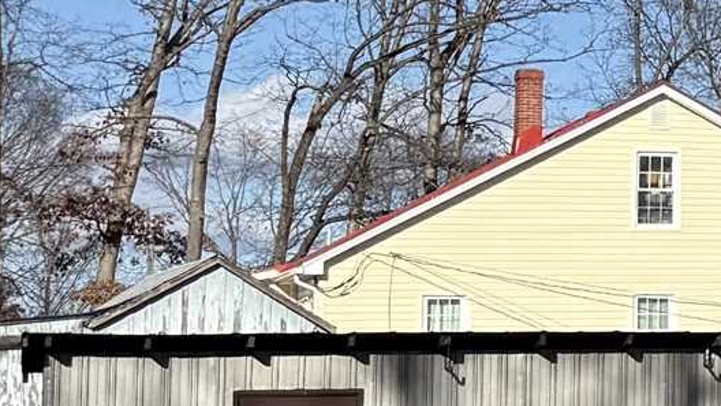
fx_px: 2906
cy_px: 120
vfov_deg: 8.0
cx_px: 2058
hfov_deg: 10.6
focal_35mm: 152
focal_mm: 6.76
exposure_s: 1/7353
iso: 80
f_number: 1.78
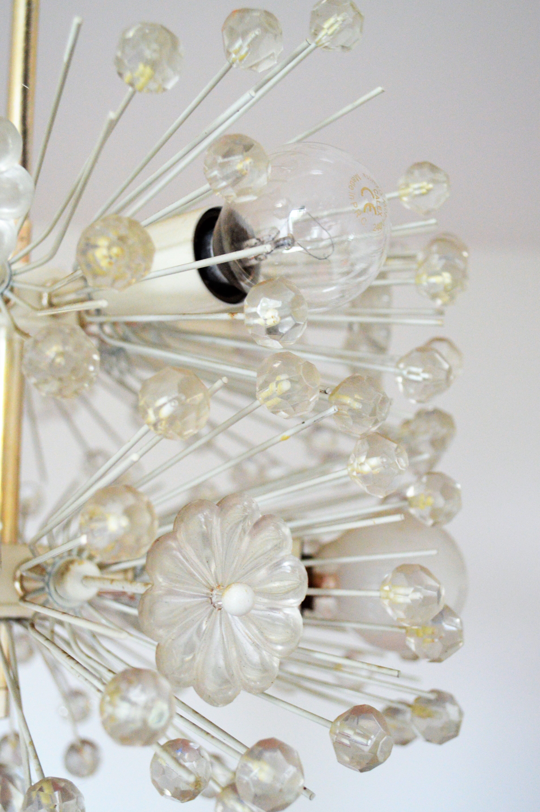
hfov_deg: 29.8
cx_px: 270
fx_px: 1014
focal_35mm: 45
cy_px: 406
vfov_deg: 43.6
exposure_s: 1/60
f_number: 4.5
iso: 1400
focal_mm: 30
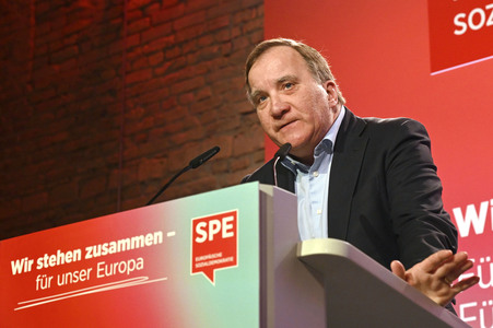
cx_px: 246
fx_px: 1108
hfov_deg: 25.1
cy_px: 164
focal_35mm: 81
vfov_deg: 16.8
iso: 4000
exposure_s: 1/160
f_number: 5.6
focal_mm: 81
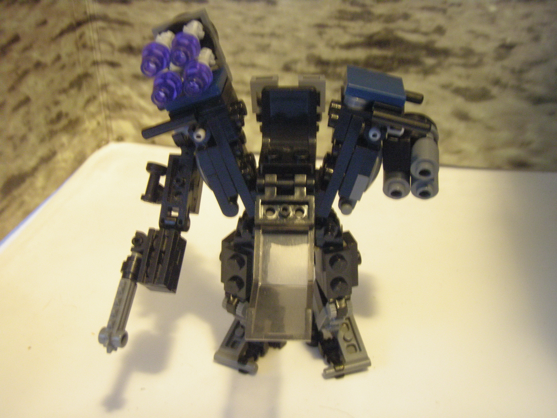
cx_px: 278
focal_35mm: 51
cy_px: 209
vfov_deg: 28.6
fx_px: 821
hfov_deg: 37.5
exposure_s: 1/4
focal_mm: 9.13
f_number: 4
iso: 320
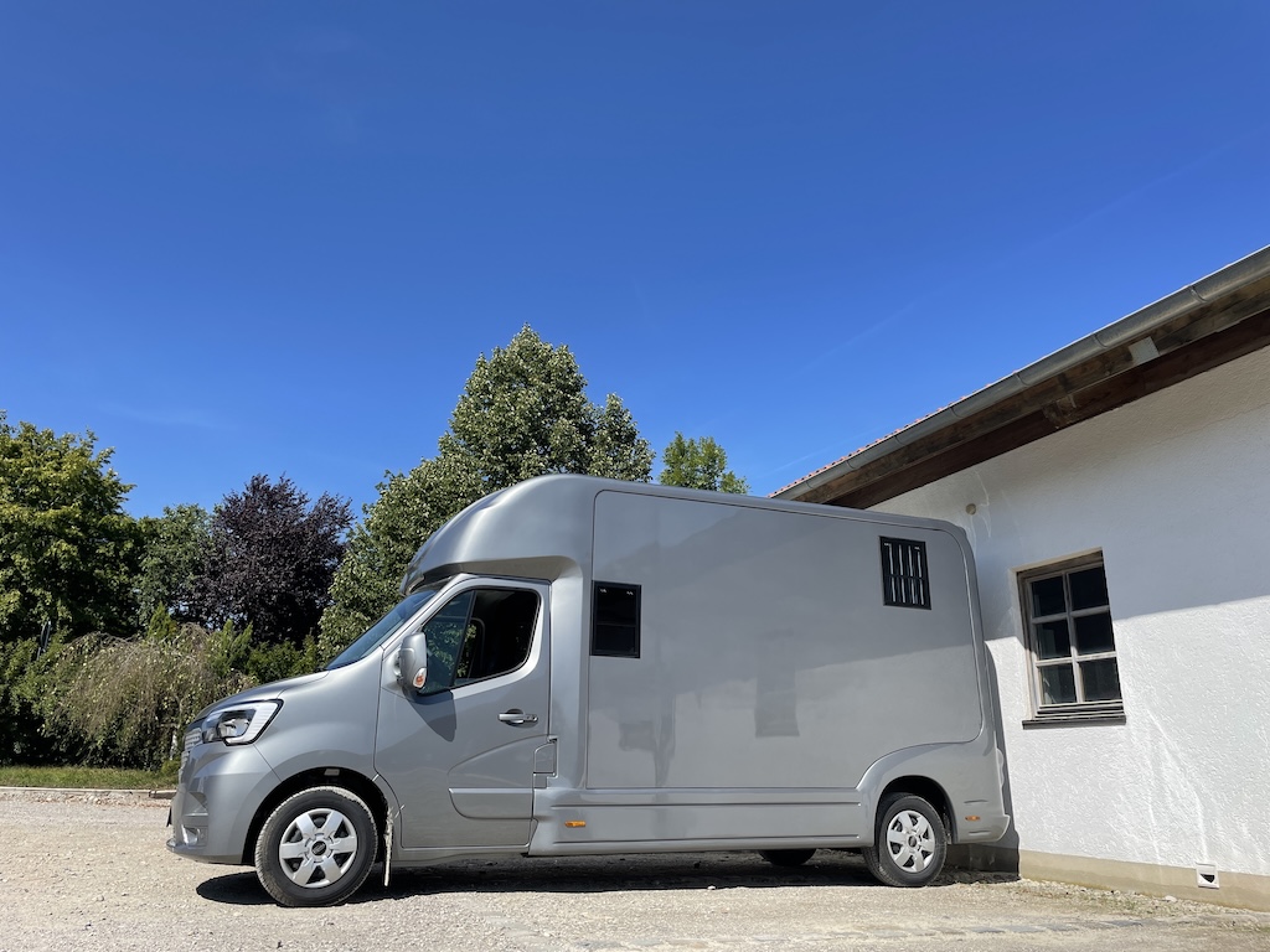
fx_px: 954
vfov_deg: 53.1
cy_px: 476
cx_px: 635
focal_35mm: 26
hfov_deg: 67.3
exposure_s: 1/2817
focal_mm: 4.2
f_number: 1.6
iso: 32
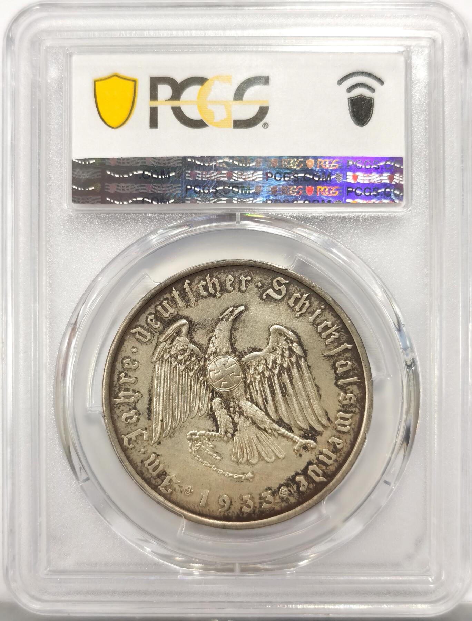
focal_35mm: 54
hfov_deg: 27.3
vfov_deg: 35.4
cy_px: 310
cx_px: 236
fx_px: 973
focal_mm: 5.56
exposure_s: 1/100
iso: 125
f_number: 16
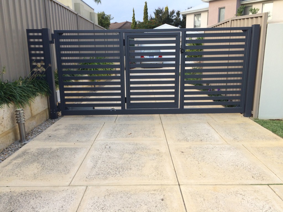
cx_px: 142
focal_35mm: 29
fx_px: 237
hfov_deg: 61.7
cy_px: 106
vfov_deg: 48.2
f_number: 2.2
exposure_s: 1/471
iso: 32
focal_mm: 4.15
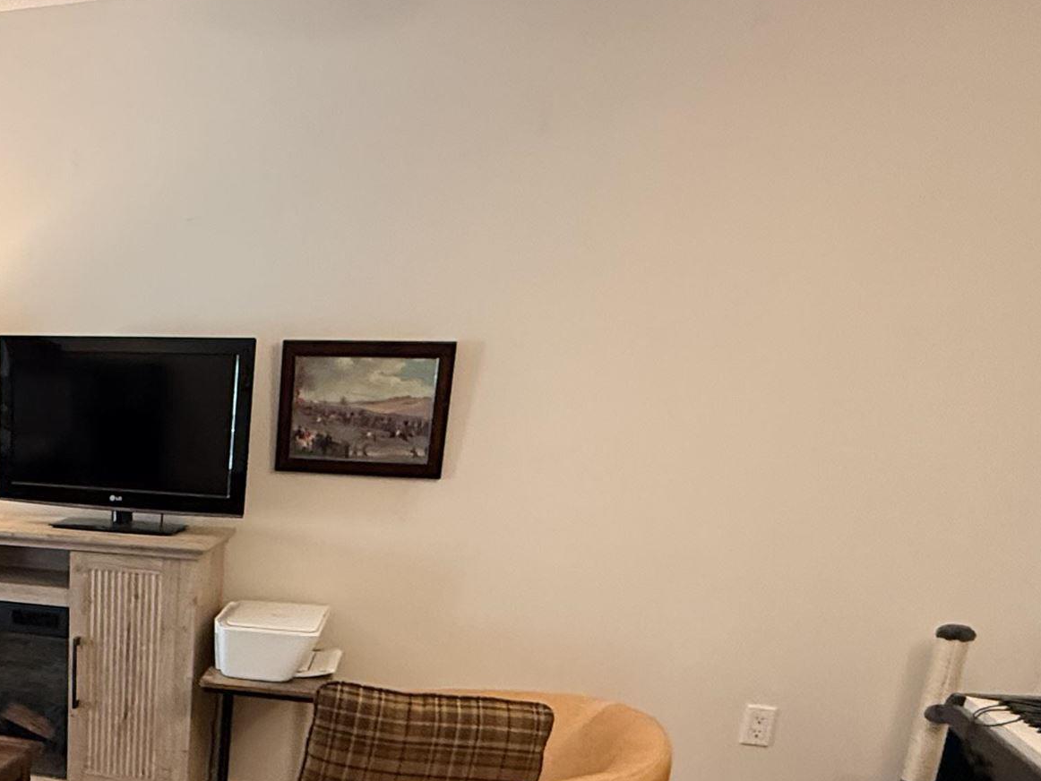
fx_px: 1113
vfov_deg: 36.3
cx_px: 51
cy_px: 703
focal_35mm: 37
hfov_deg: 44.3
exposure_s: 1/60
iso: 640
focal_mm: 2.22
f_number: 2.2
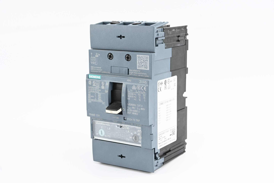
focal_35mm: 64
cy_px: 92
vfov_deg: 21.1
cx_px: 137
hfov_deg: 31.2
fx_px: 491
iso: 320
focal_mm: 43
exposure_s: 1/60
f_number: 6
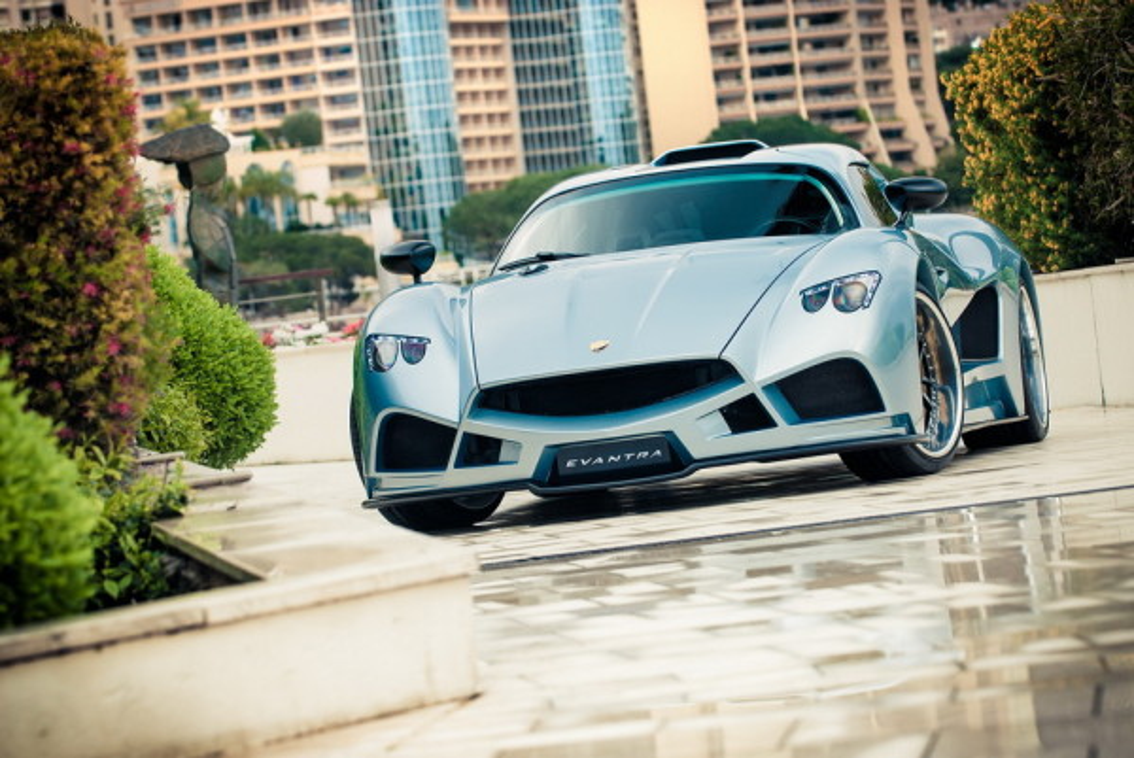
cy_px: 379
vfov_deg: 8.7
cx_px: 567
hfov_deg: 13.0
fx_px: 4965
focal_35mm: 158
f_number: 5
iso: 100
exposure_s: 1/60
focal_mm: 105
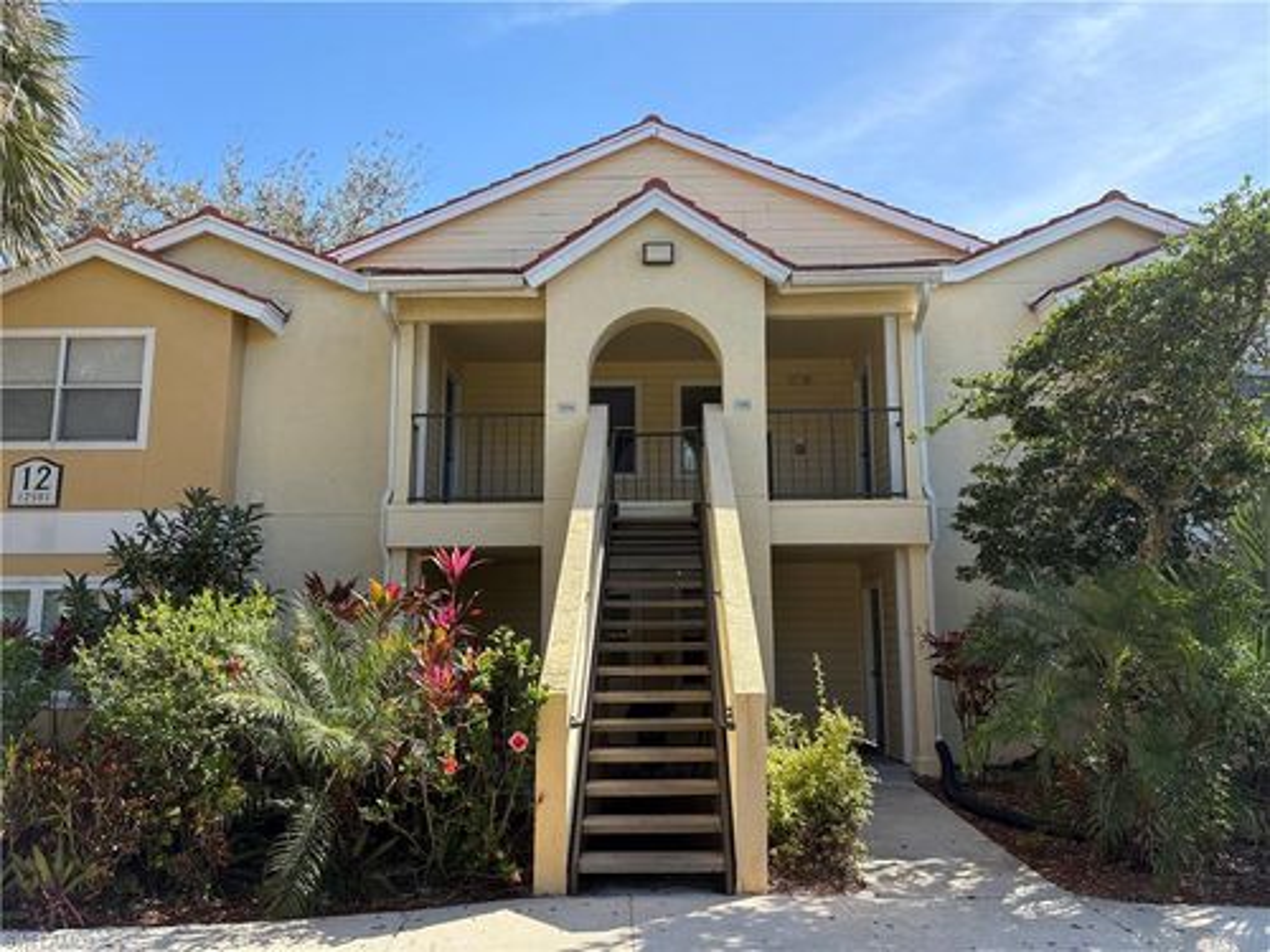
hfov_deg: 67.3
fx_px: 954
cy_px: 476
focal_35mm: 26
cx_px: 635
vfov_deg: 53.1
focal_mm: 5.96
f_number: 1.6
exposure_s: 1/1848
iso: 64
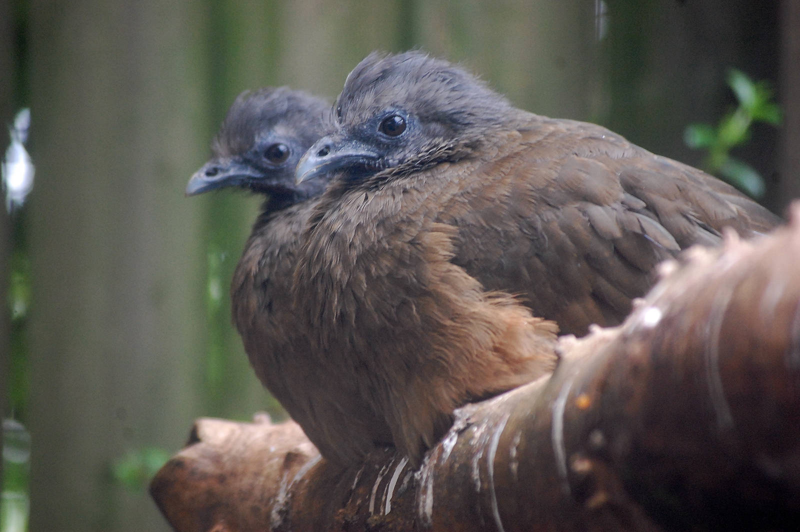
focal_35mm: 300
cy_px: 266
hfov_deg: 6.9
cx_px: 400
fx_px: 6661
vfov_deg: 4.6
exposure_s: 1/125
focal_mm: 200
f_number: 5.6
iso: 1100
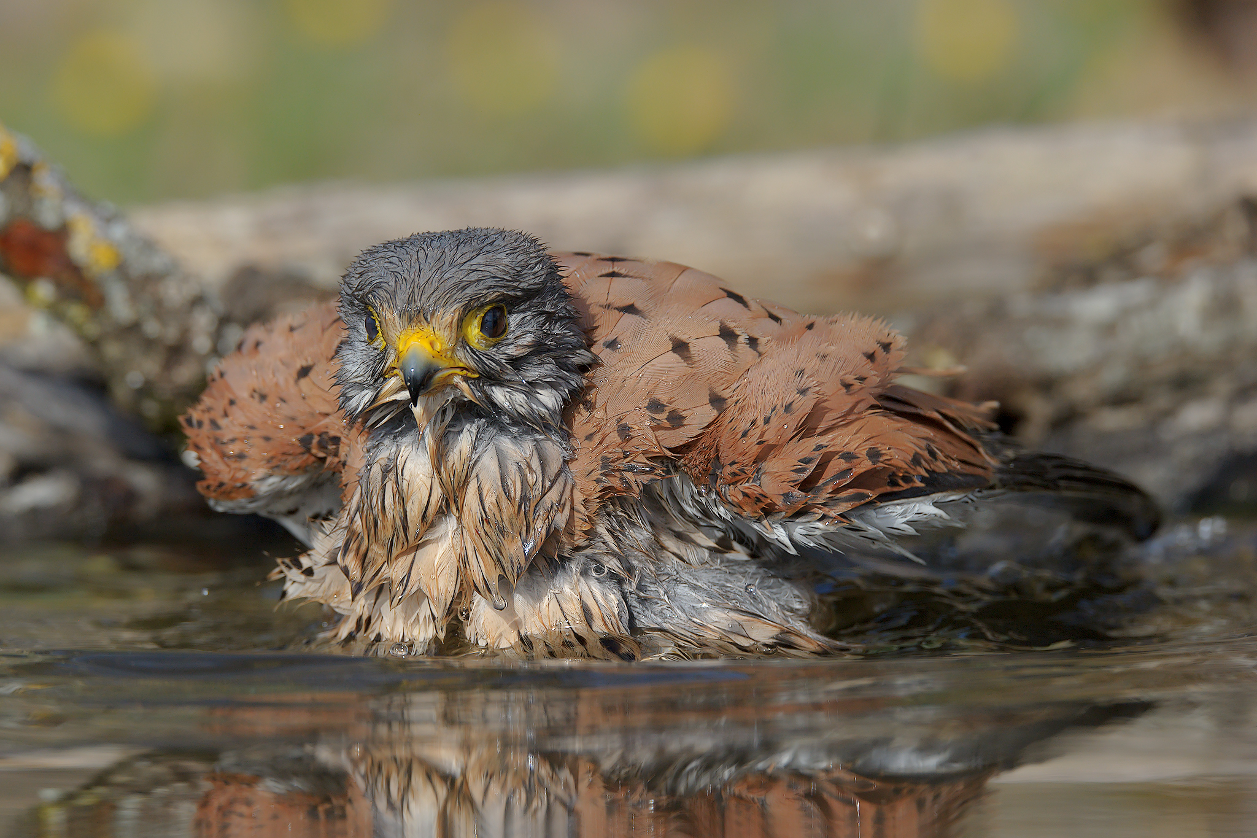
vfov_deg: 3.3
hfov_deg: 4.9
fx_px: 14663
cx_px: 628
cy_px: 419
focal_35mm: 420
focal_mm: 420
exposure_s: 1/1600
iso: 1000
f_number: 7.1
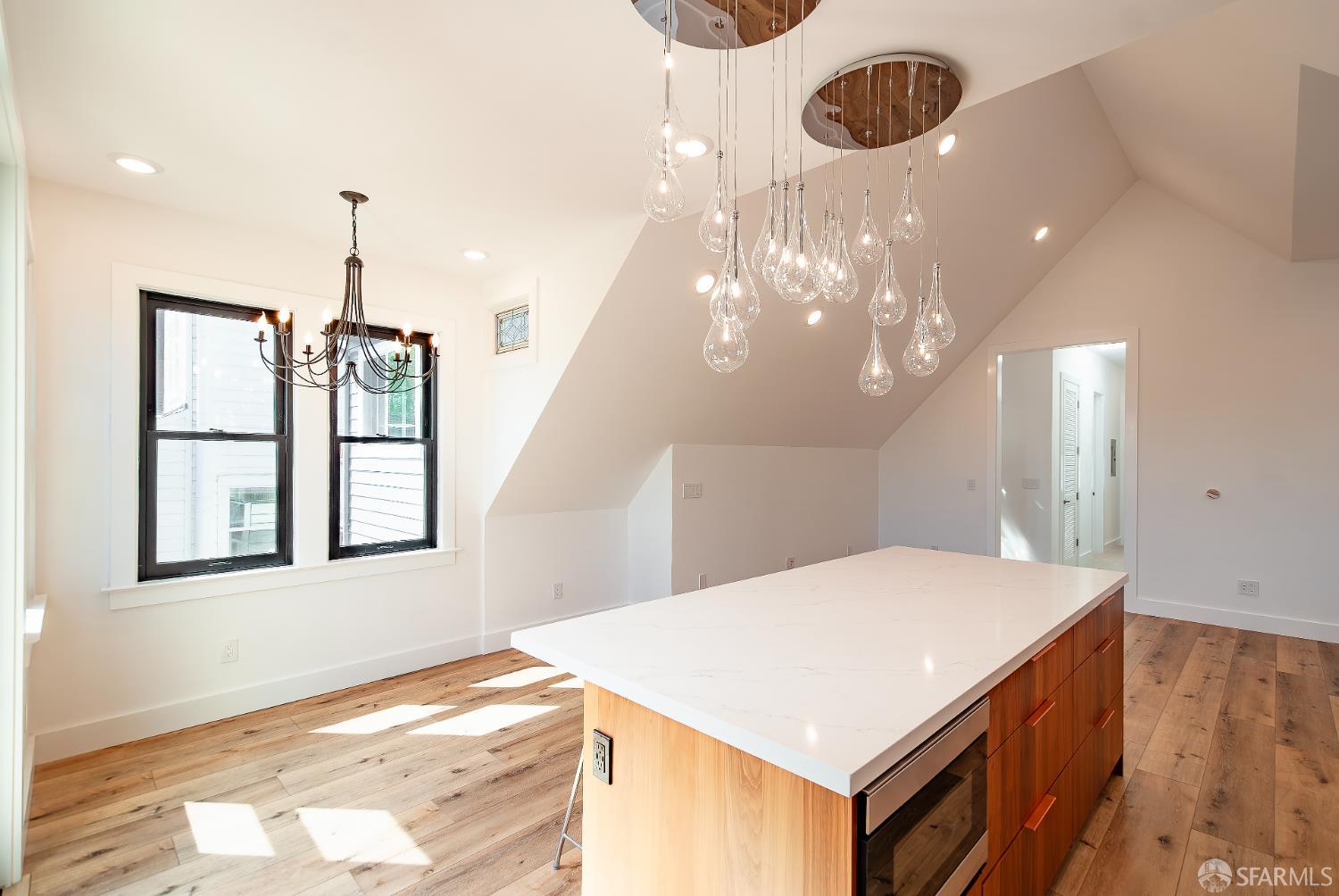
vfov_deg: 77.5
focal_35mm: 15
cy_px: 448
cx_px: 670
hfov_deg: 100.3
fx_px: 559
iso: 400
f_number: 5
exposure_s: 1/1000
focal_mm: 10
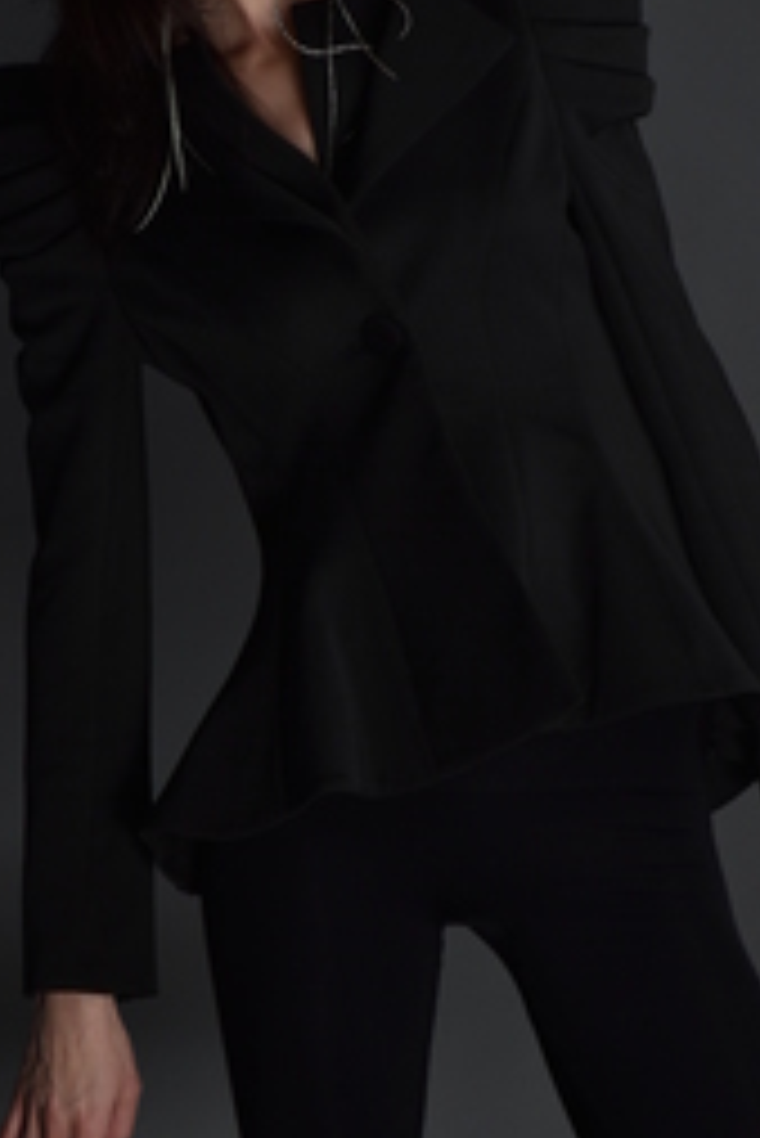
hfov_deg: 4.5
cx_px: 396
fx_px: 9771
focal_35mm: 309
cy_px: 544
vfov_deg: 6.7
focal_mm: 116
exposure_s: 1/125
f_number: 8
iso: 100
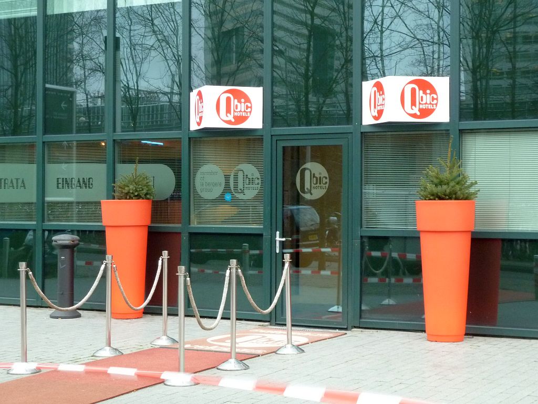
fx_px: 1041
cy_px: 202
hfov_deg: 29.0
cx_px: 269
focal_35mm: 67
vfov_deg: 21.9
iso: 320
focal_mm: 11
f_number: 4.1
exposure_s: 1/30
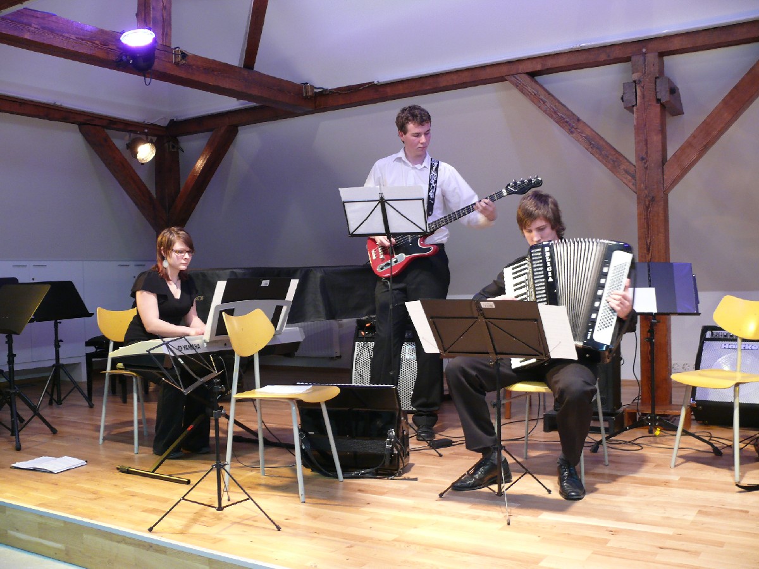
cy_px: 284
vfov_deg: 40.7
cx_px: 380
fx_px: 767
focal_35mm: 35
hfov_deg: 52.6
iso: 200
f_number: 2.8
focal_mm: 7.4
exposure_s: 1/8
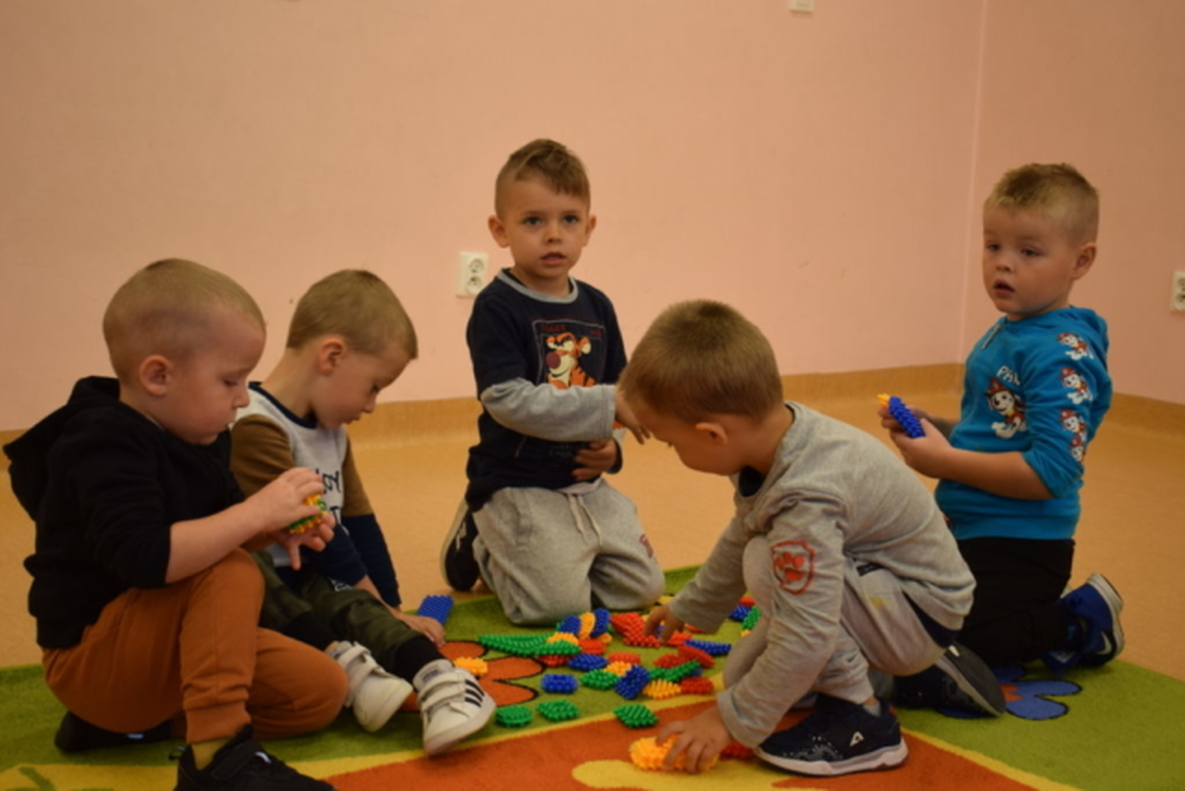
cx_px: 592
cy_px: 396
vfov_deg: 25.8
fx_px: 1728
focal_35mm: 52
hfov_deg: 37.8
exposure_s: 1/60
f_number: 4.5
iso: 400
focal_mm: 35
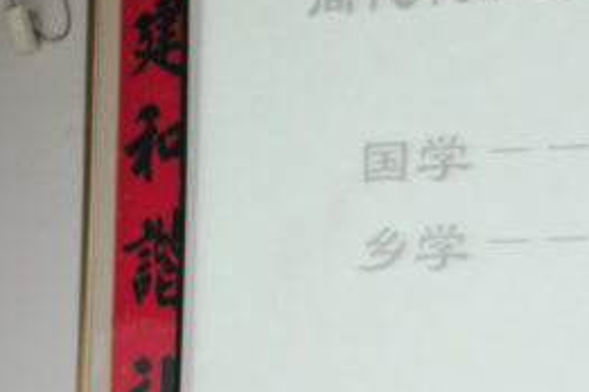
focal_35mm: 174
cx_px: 722
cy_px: 196
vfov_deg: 7.9
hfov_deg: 11.6
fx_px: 2847
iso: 500
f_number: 2.8
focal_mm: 44
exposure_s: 1/60
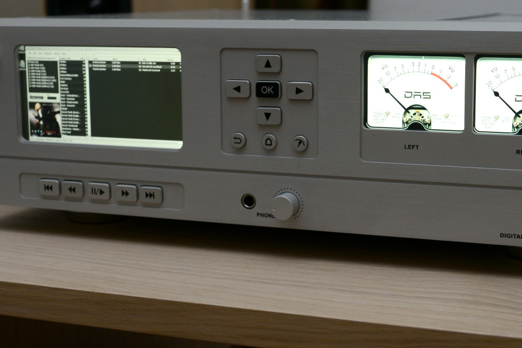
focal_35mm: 71
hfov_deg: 28.4
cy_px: 152
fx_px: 1029
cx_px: 306
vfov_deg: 19.2
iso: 640
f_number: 6.3
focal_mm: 35
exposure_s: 1/60
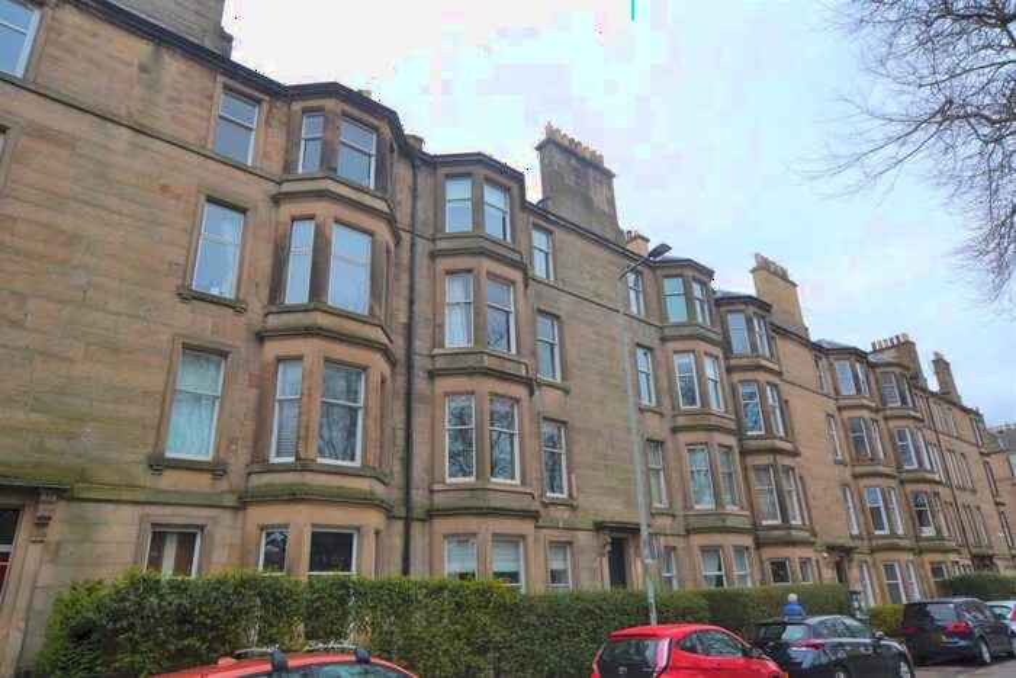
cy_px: 339
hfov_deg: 77.3
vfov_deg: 56.2
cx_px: 508
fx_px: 635
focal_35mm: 22
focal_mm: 15
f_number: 5.6
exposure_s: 1/125
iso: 100
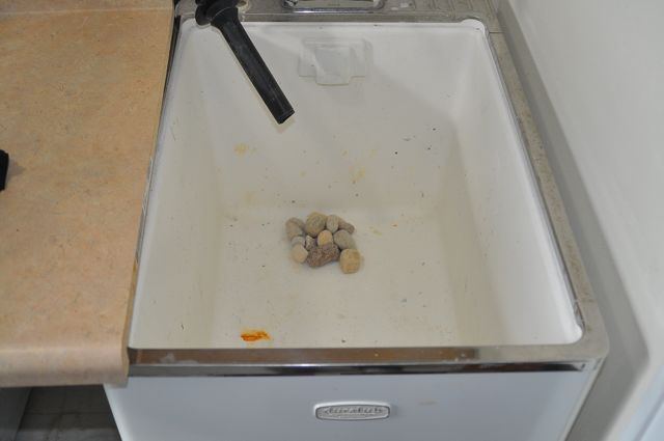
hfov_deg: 46.5
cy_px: 220
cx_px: 332
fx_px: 774
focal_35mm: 42
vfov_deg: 31.8
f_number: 3.3
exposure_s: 1/80
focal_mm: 28
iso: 400
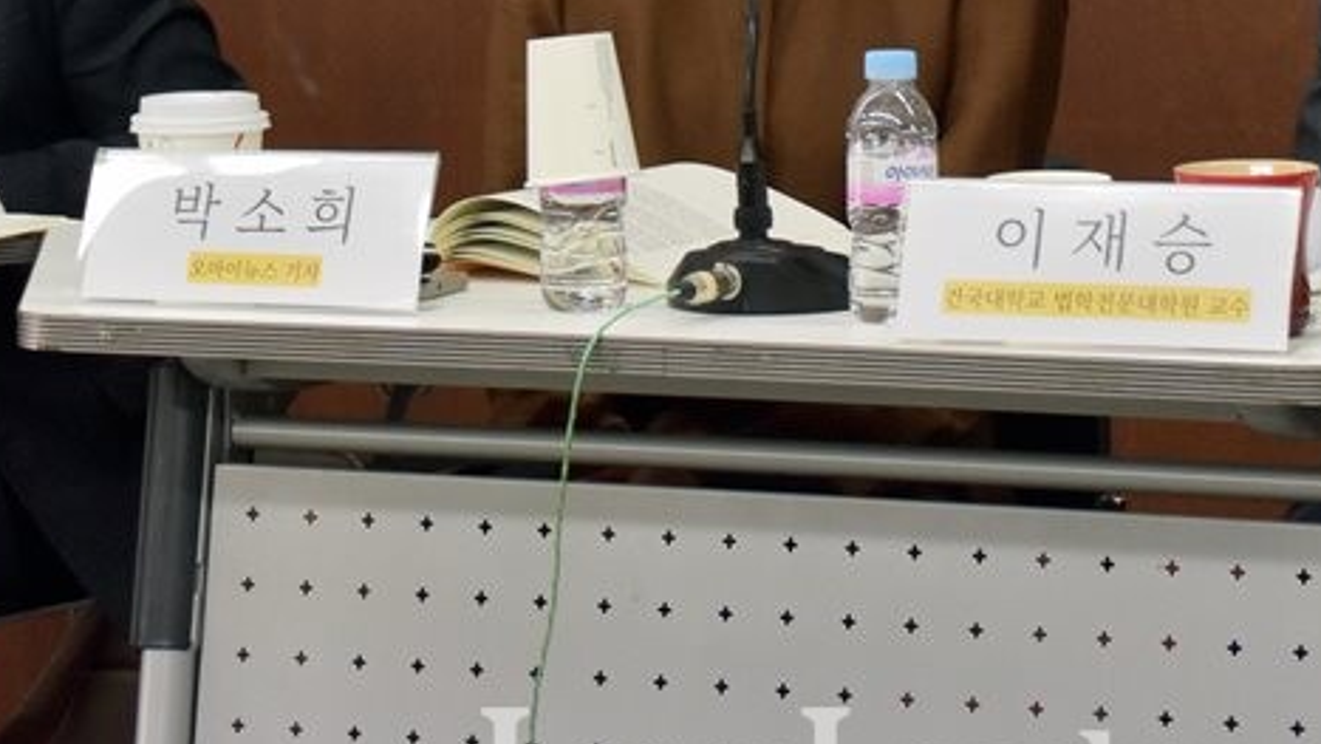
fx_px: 6272
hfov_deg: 12.0
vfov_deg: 6.8
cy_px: -41
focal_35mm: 179
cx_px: 820
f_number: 5
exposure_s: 1/200
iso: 800
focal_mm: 52
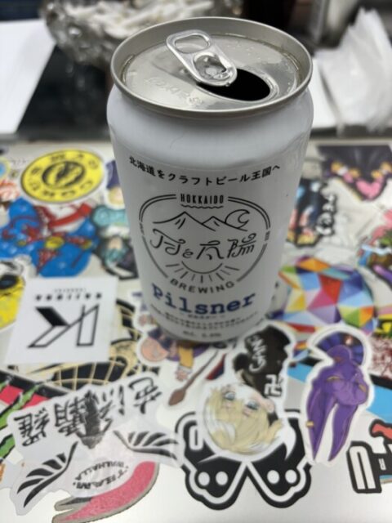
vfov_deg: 67.3
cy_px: 262
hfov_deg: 53.1
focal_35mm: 26
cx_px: 196
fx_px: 393
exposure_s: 1/120
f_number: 1.6
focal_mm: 5.96
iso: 64
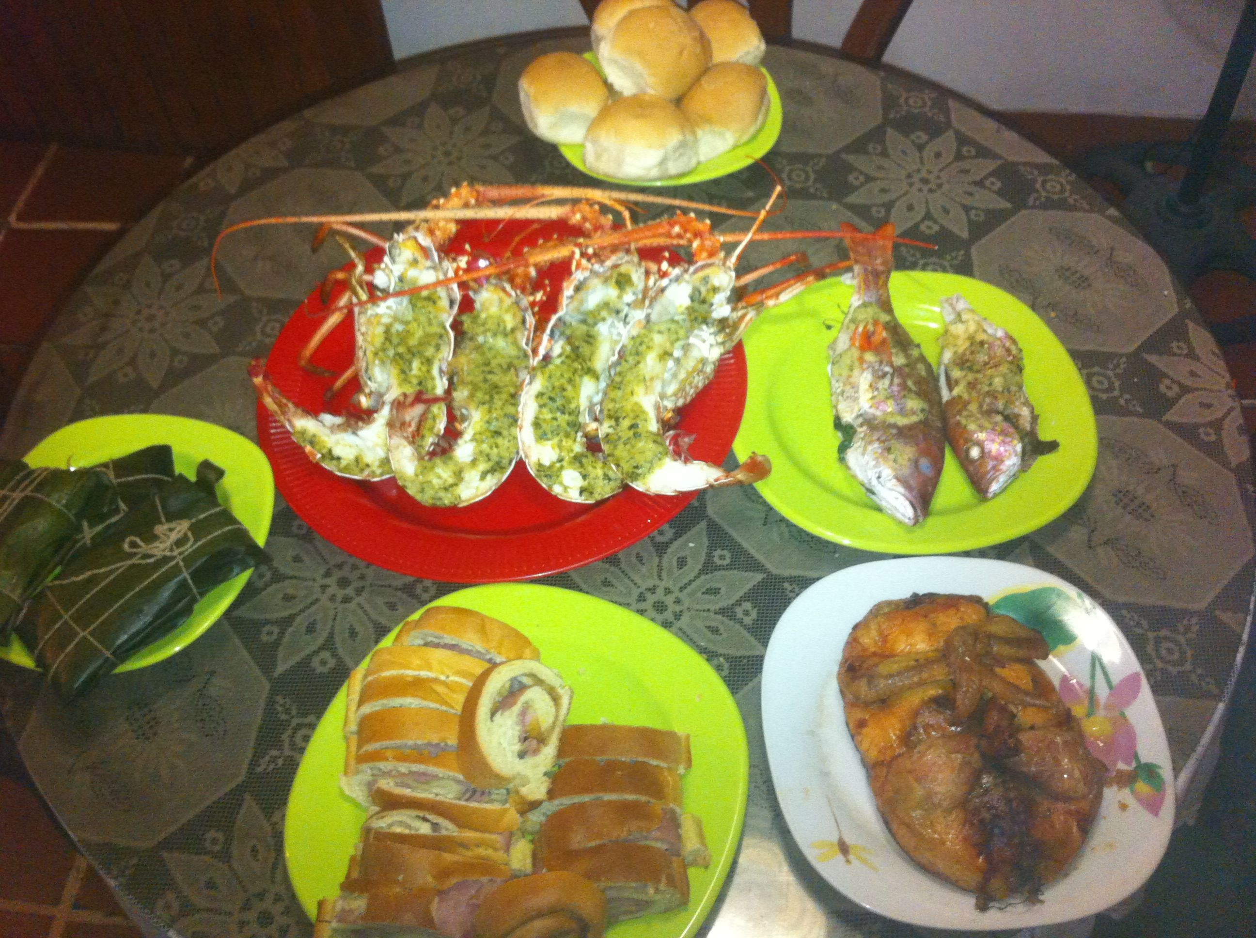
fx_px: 1268
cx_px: 628
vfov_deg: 40.6
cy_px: 469
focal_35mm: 35
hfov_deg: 52.7
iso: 250
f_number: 2.8
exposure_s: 1/15
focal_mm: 3.85
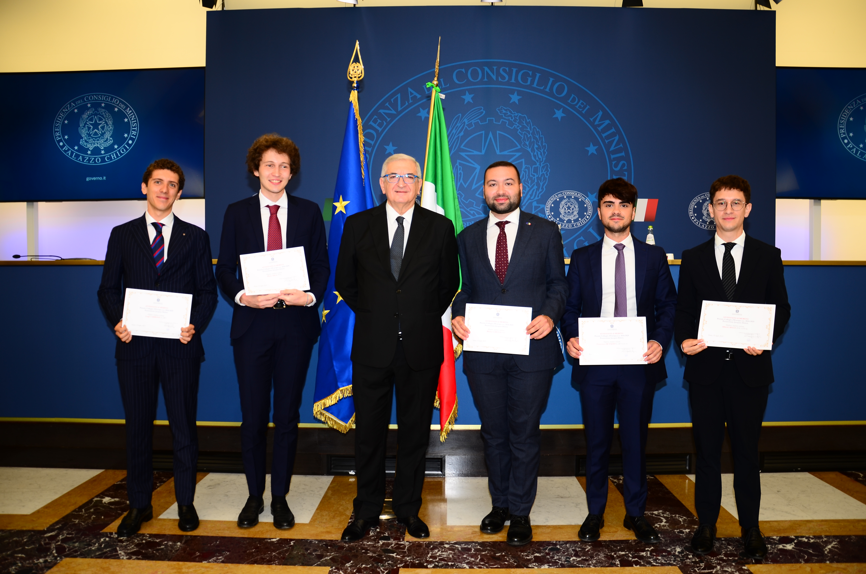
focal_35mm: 27
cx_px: 433
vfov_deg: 47.7
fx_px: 648
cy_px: 287
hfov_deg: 67.5
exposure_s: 1/60
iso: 100
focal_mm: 18
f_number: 4
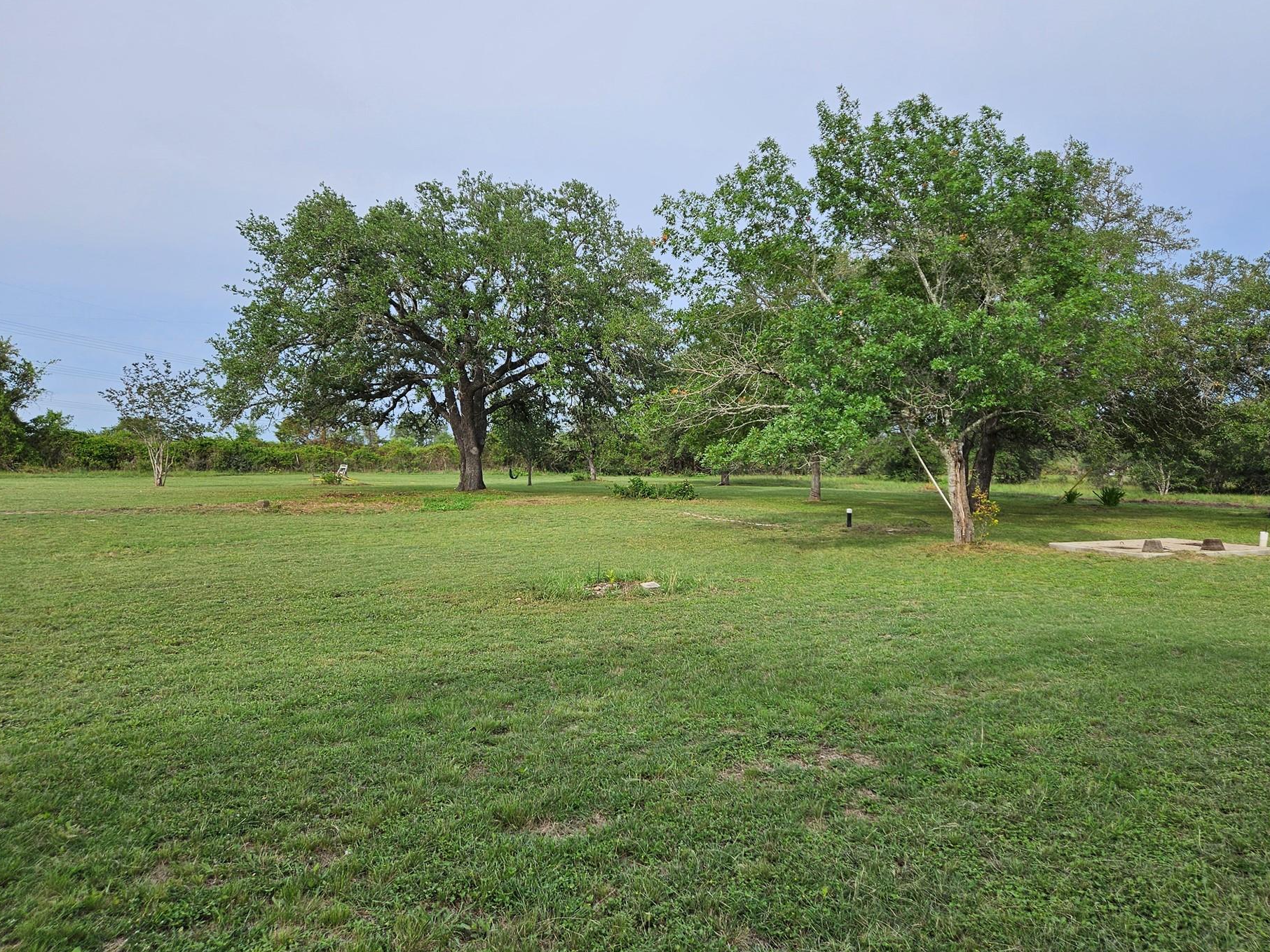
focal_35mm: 26
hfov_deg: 67.2
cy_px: 419
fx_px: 954
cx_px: 678
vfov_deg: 52.9
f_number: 1.8
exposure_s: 1/2289
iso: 25
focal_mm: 5.4
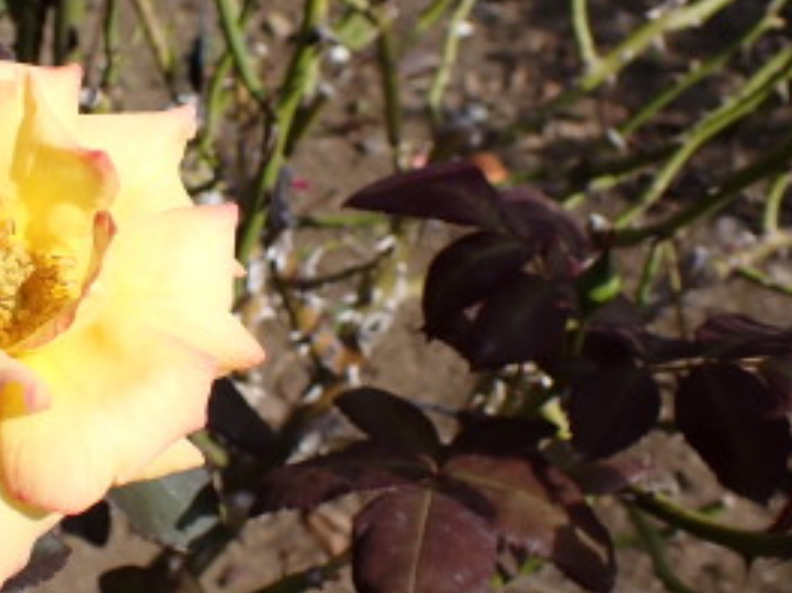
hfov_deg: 32.2
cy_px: 269
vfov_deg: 25.6
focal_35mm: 57
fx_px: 1304
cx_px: 84
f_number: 9
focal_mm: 5.4
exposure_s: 1/125
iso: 100
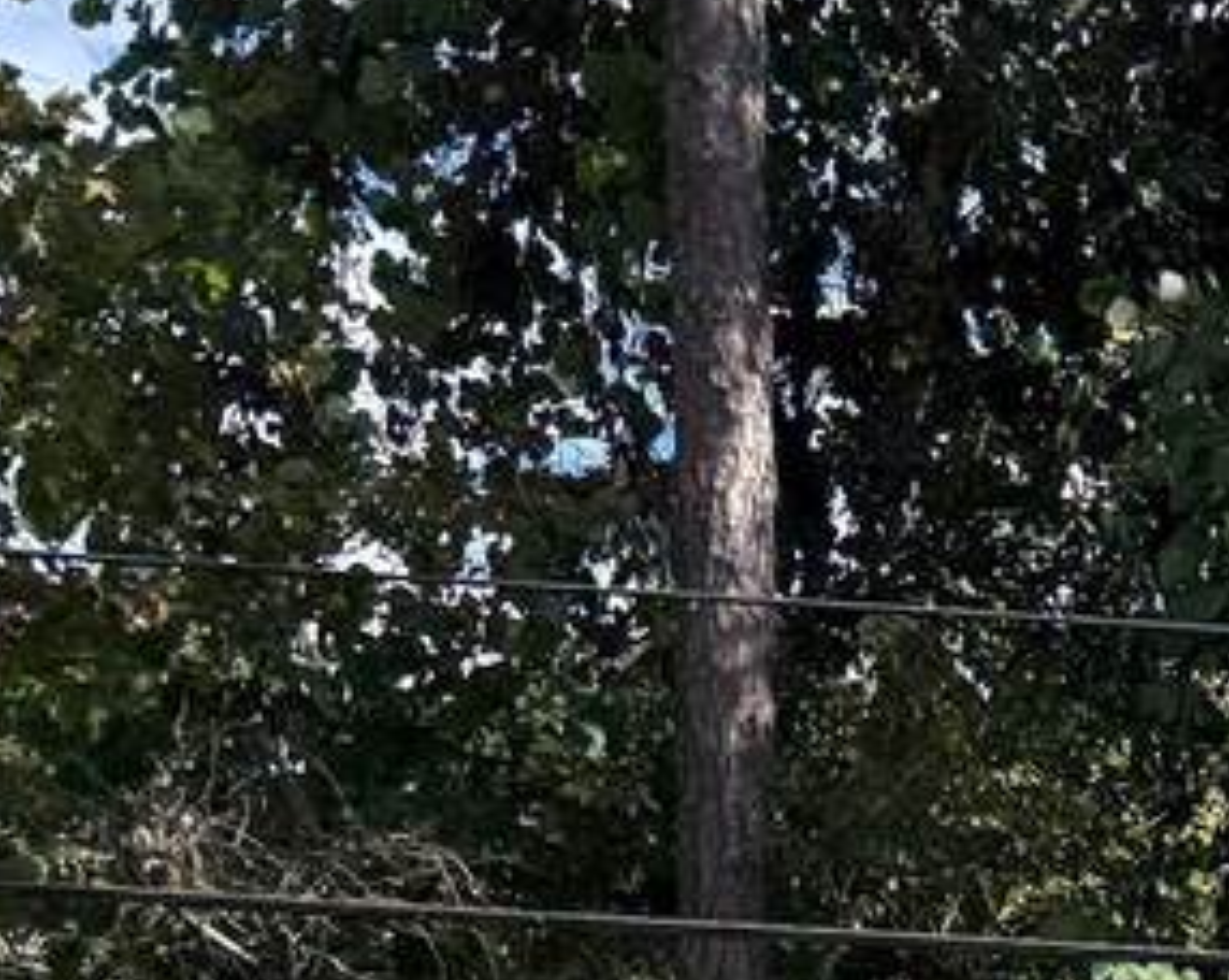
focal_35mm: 105
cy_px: 1926
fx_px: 3814
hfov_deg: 15.0
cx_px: 2437
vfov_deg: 12.9
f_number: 1.78
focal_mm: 6.76
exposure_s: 1/3021
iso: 100
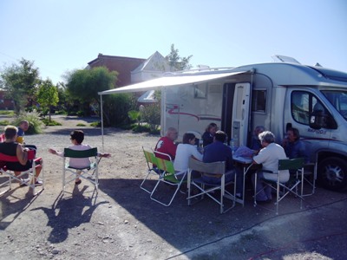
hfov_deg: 58.4
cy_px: 130
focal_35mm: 31
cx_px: 174
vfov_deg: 45.4
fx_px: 311
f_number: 3.3
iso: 80
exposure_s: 1/939
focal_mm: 5.6
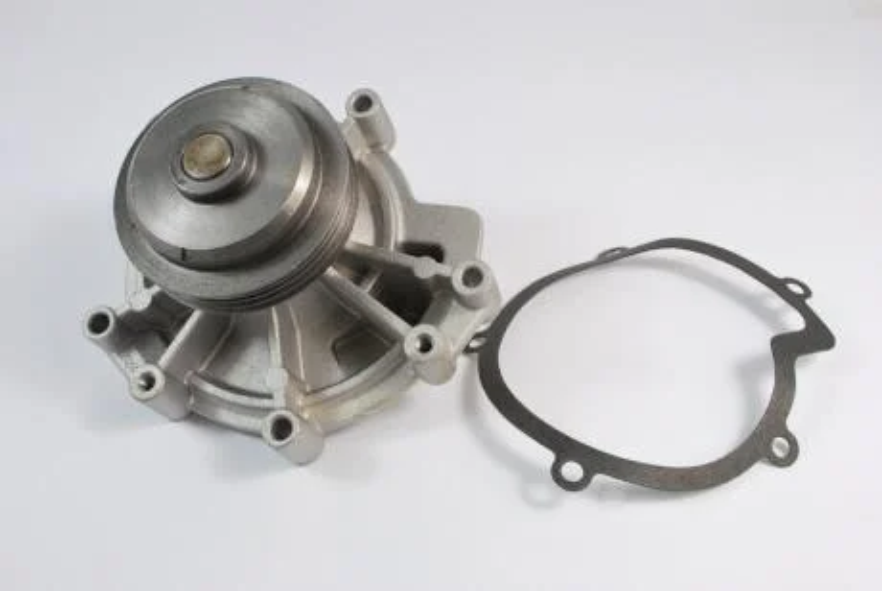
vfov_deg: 37.0
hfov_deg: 53.1
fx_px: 883
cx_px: 441
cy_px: 296
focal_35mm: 36
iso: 100
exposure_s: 1/10
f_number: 10
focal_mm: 24
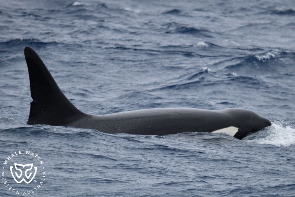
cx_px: 148
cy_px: 98
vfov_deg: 2.3
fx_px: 4915
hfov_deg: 3.4
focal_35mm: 600
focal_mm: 600
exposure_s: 1/8000
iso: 1250
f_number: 6.3
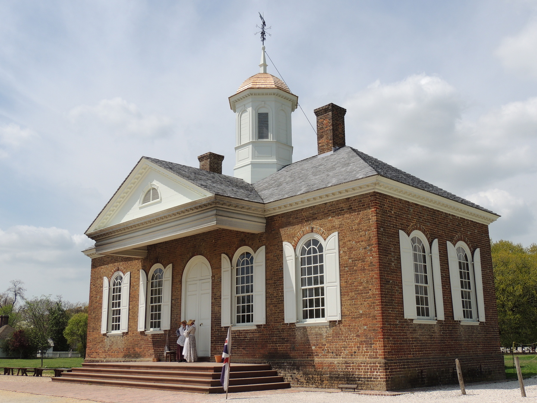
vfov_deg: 39.7
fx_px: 558
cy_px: 204
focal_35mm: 36
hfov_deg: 51.3
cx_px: 275
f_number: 4.1
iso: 100
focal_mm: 6.2
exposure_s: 1/1250
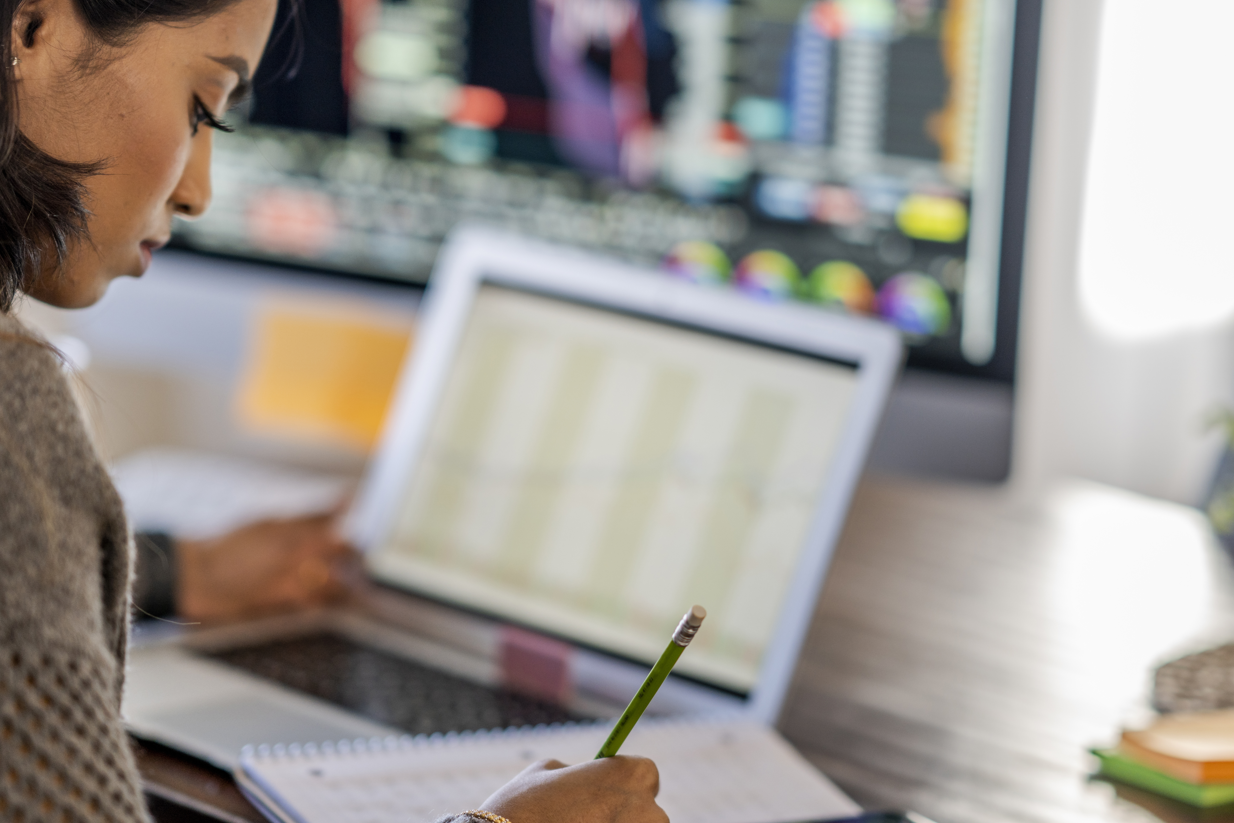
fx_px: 3976
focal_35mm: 116
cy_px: 355
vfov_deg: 11.8
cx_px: 538
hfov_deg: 17.6
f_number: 1.4
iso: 200
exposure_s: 1/200
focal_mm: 85
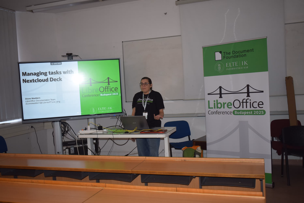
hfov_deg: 53.1
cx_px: 152
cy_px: 102
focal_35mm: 36
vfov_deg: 36.9
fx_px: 304
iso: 800
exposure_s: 1/100
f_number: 4.5
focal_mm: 24
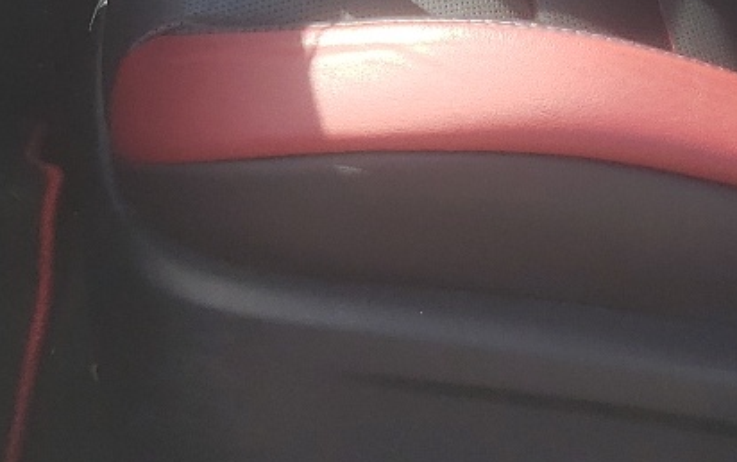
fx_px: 2150
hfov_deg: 19.4
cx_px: 385
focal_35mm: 107
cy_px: -501
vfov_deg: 11.0
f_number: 1.5
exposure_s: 1/667
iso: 50
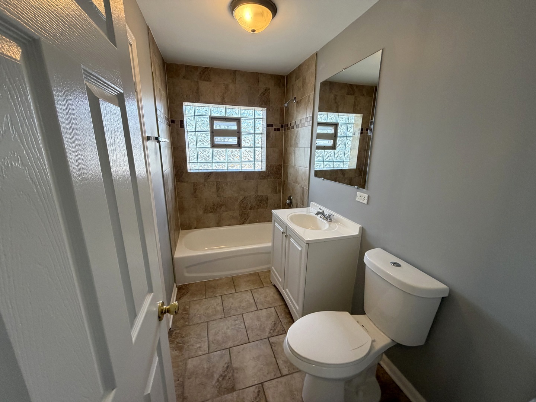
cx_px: 268
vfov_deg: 85.7
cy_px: 201
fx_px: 217
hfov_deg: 102.1
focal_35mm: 14
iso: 250
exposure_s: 1/120
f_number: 2.2
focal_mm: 2.22
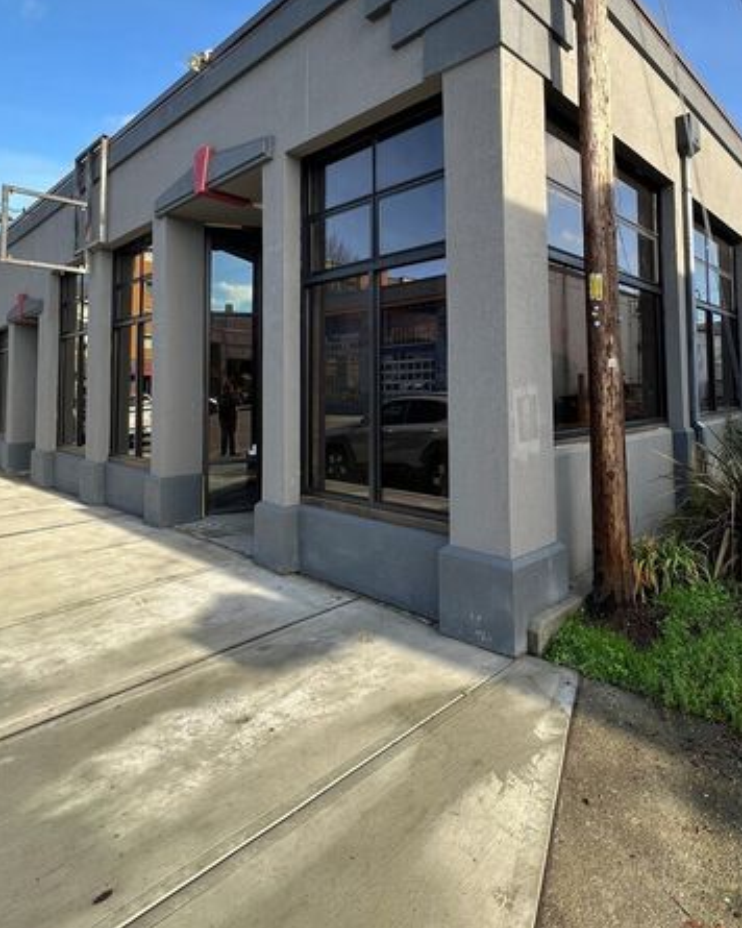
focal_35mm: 19
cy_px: 356
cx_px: 446
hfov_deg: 70.1
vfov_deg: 81.9
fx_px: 522
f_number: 1.8
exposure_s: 1/247
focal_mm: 1.57
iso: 32
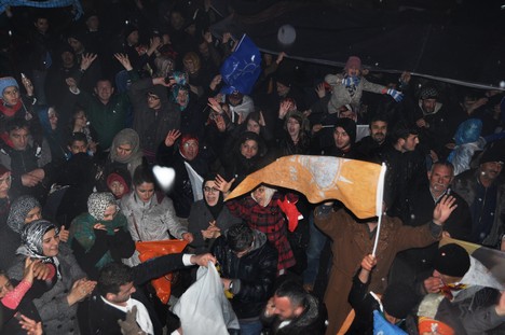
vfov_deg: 31.8
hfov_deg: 46.4
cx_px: 252
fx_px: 589
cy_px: 168
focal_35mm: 42
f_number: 4.2
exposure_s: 1/60
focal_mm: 28
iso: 200
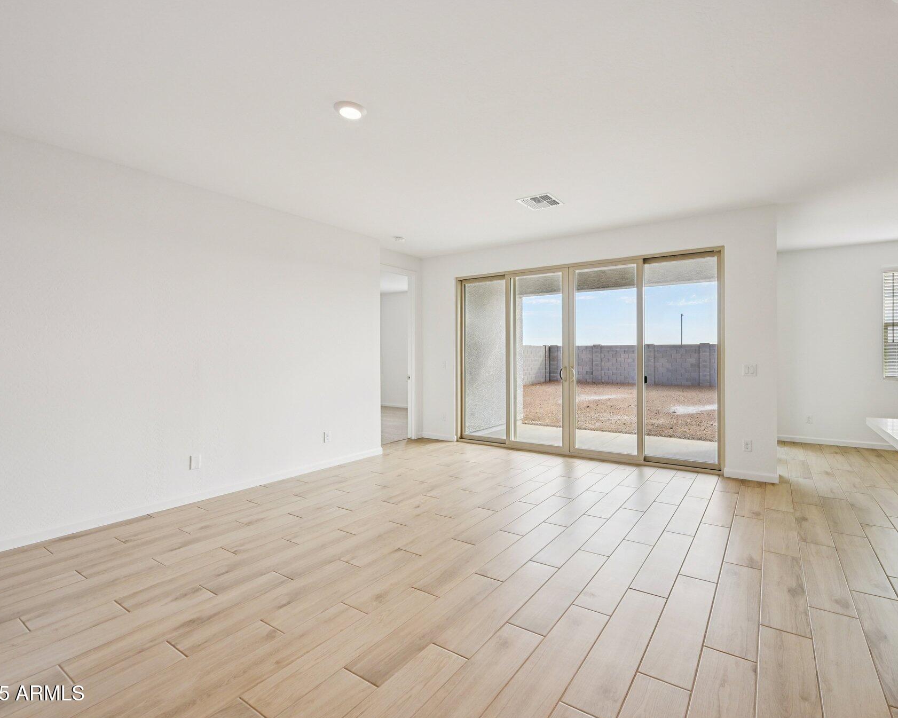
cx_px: 508
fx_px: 425
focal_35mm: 16
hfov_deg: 92.6
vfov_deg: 80.4
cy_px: 362
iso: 500
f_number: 8
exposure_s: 1/320
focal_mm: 14
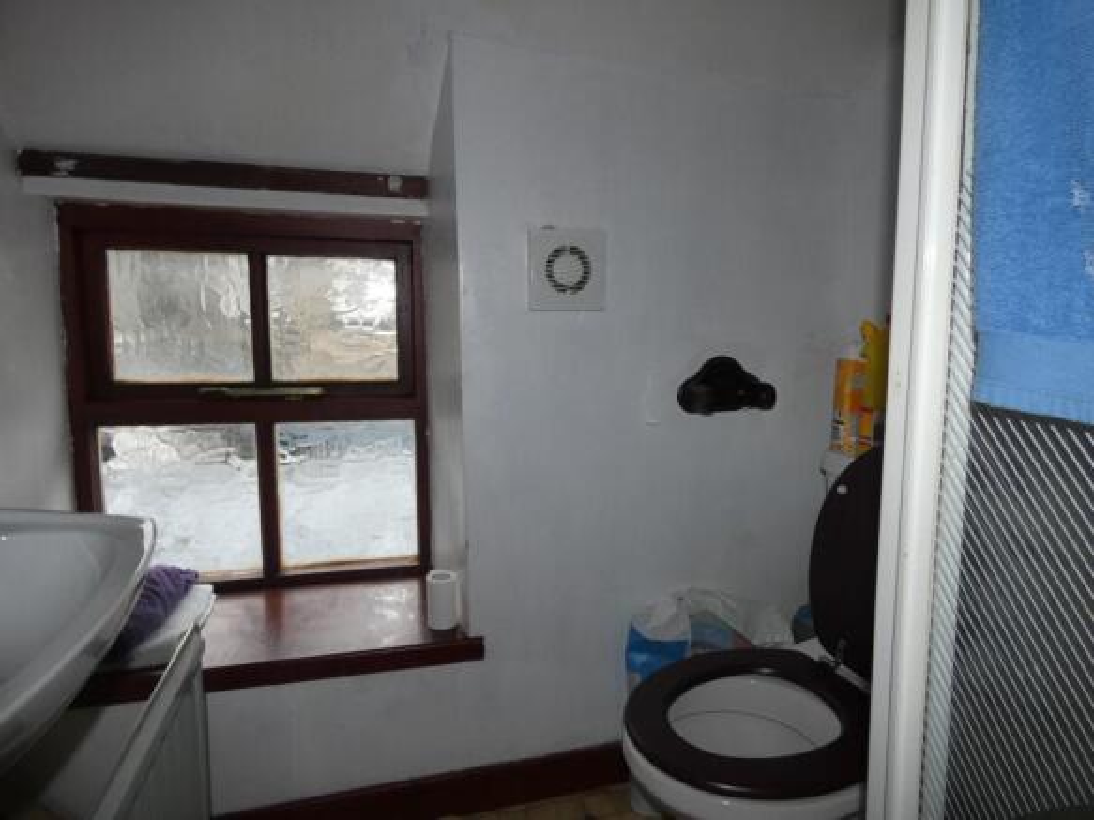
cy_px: 410
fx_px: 632
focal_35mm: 20
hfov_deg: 81.8
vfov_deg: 66.0
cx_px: 547
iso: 160
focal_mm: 3.6
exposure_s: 1/60
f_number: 2.8
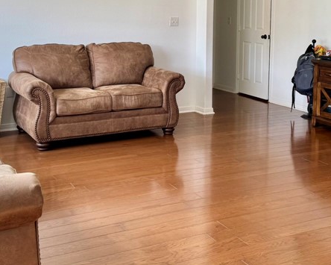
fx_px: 529
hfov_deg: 34.7
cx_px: 178
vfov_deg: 27.8
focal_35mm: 54
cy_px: 71
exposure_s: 1/121
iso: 100
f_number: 1.78
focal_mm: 6.76
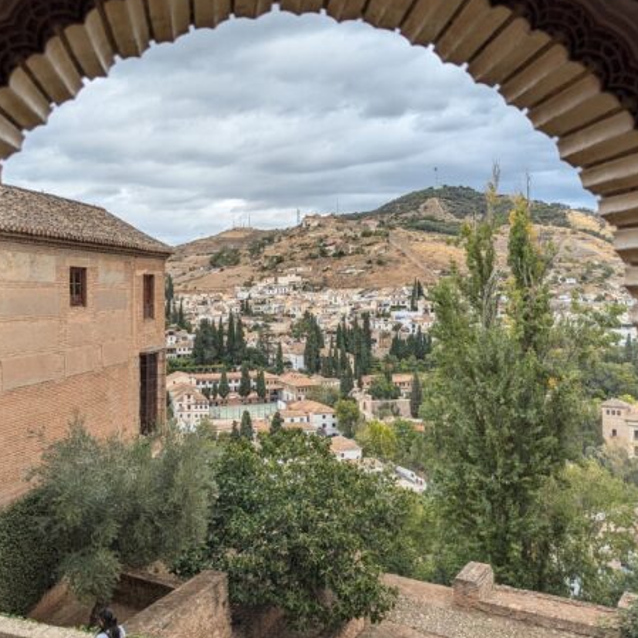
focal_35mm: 35
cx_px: 267
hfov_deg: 47.0
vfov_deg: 47.1
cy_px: 286
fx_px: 730
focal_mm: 6.81
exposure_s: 1/1088
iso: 44
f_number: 1.85
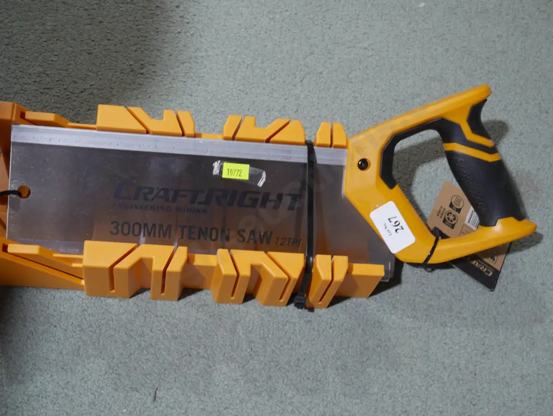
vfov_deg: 24.4
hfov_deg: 32.2
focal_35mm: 60
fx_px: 959
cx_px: 276
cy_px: 208
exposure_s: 1/60
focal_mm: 30
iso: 1000
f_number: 5.4
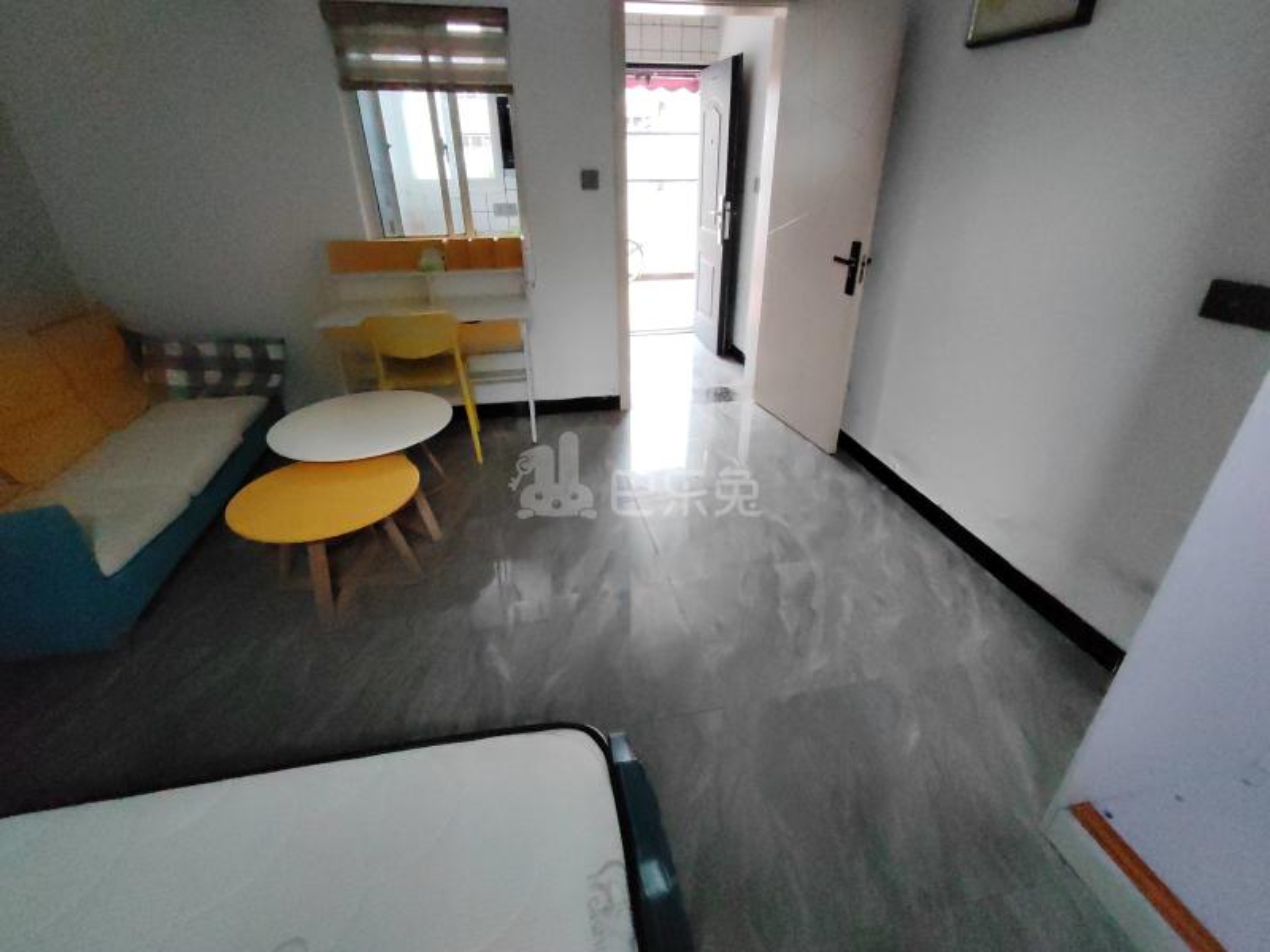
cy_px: 476
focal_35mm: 16
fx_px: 587
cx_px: 635
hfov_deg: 94.5
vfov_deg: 78.1
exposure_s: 1/33.3
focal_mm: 1.68
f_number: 2.2
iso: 1081
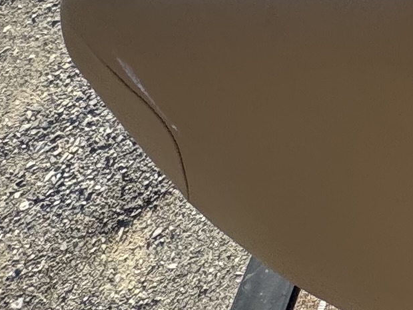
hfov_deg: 16.2
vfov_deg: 13.0
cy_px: -396
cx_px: 843
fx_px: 1086
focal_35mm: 91
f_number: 2.2
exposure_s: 1/204
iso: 40
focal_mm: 2.22
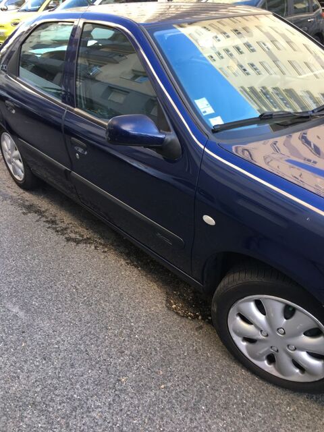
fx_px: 362
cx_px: 162
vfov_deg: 61.7
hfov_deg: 48.2
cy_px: 216
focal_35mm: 29
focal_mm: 4.15
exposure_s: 1/50
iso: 25
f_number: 2.2
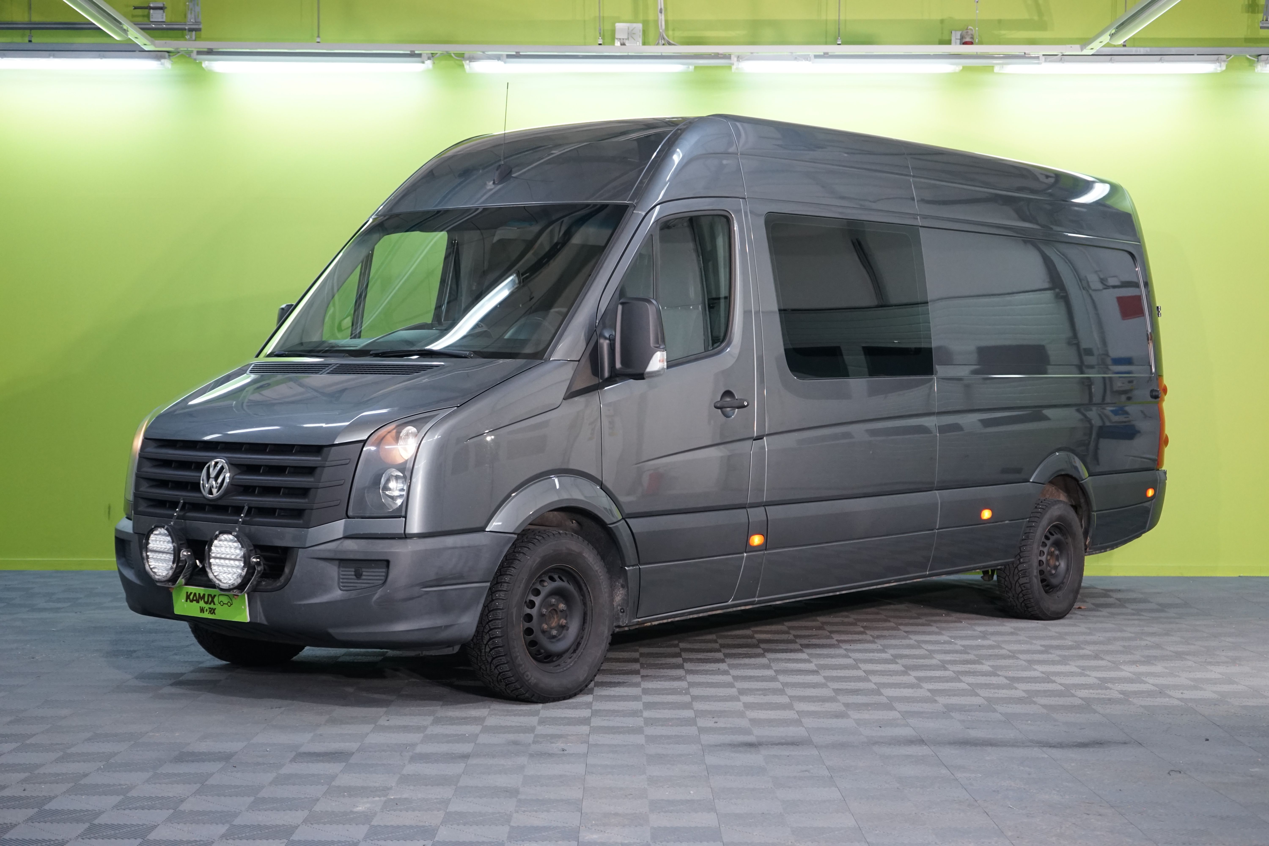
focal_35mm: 56
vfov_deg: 24.2
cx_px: 634
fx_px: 1974
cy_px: 423
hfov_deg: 35.6
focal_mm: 56
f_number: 5.6
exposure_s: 1/50
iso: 2000
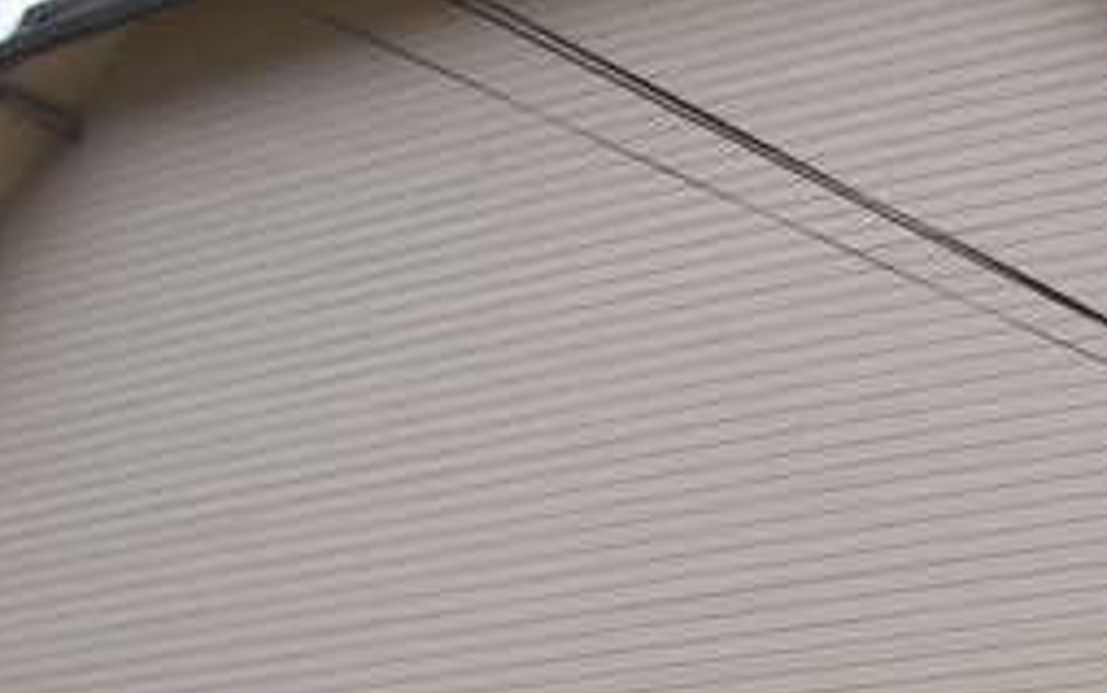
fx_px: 2867
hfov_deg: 20.6
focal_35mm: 95
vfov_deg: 13.4
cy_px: 837
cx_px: 1294
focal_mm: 6.3
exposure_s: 1/65.8
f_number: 2.9
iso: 79
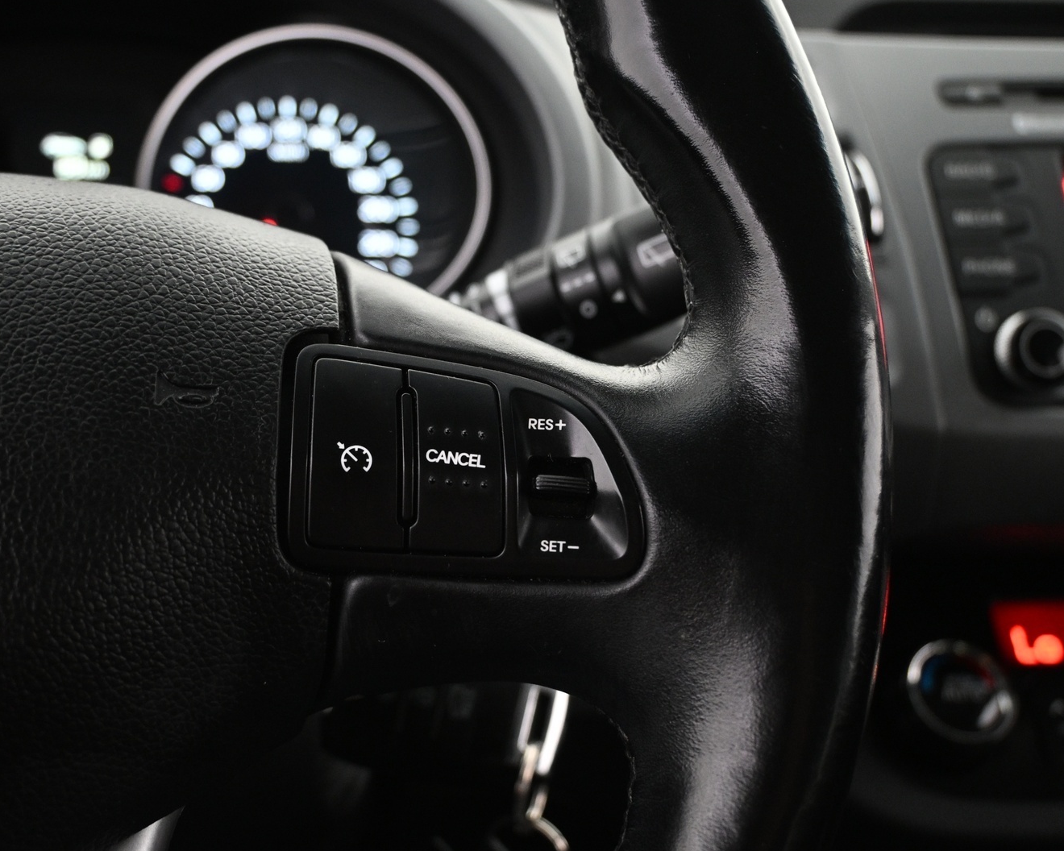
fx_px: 1224
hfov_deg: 46.8
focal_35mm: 39
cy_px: 427
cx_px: 444
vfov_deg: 38.4
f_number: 4
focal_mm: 22.5
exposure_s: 1/20
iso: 1600
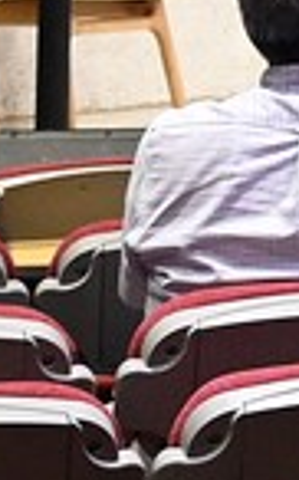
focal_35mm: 328
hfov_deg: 3.6
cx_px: 1636
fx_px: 4281
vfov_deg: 6.3
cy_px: -196
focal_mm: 24.5
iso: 1800
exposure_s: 1/125
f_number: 4.2
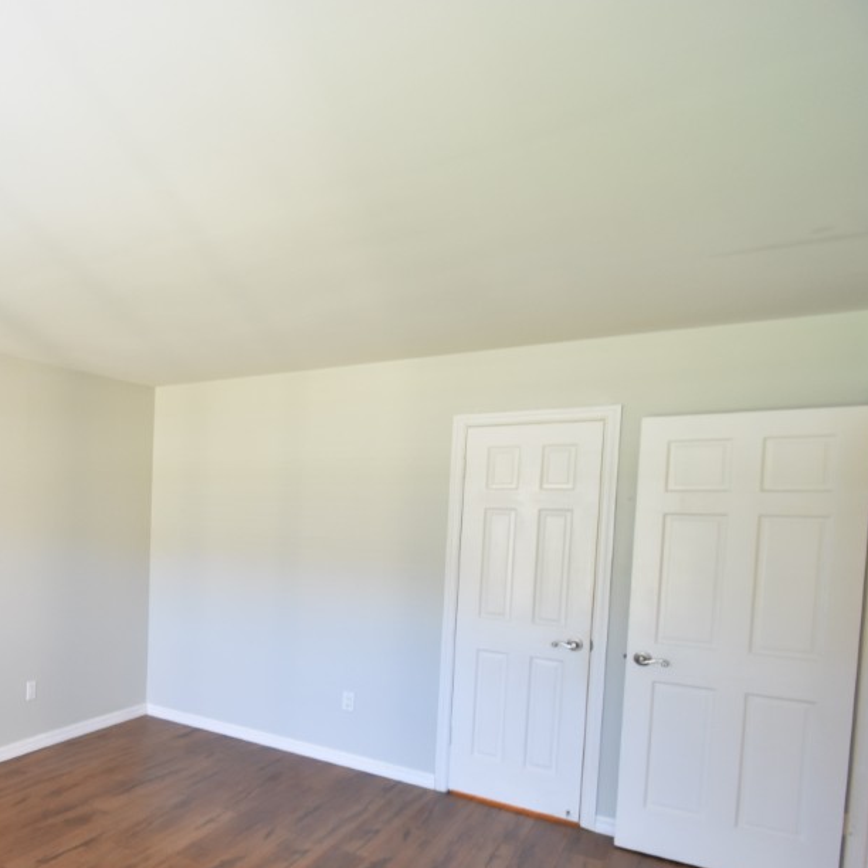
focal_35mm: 24
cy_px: 539
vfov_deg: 64.2
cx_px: 87
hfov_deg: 56.2
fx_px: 681
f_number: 3.5
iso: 800
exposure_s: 1/30
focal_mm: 10
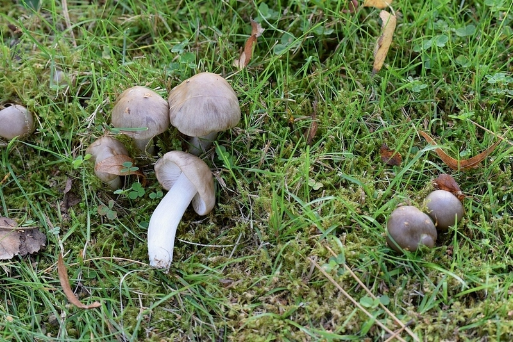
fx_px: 1283
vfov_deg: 15.2
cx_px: 256
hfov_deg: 22.6
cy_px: 171
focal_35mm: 90
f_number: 5.6
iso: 400
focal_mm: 60
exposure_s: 1/125
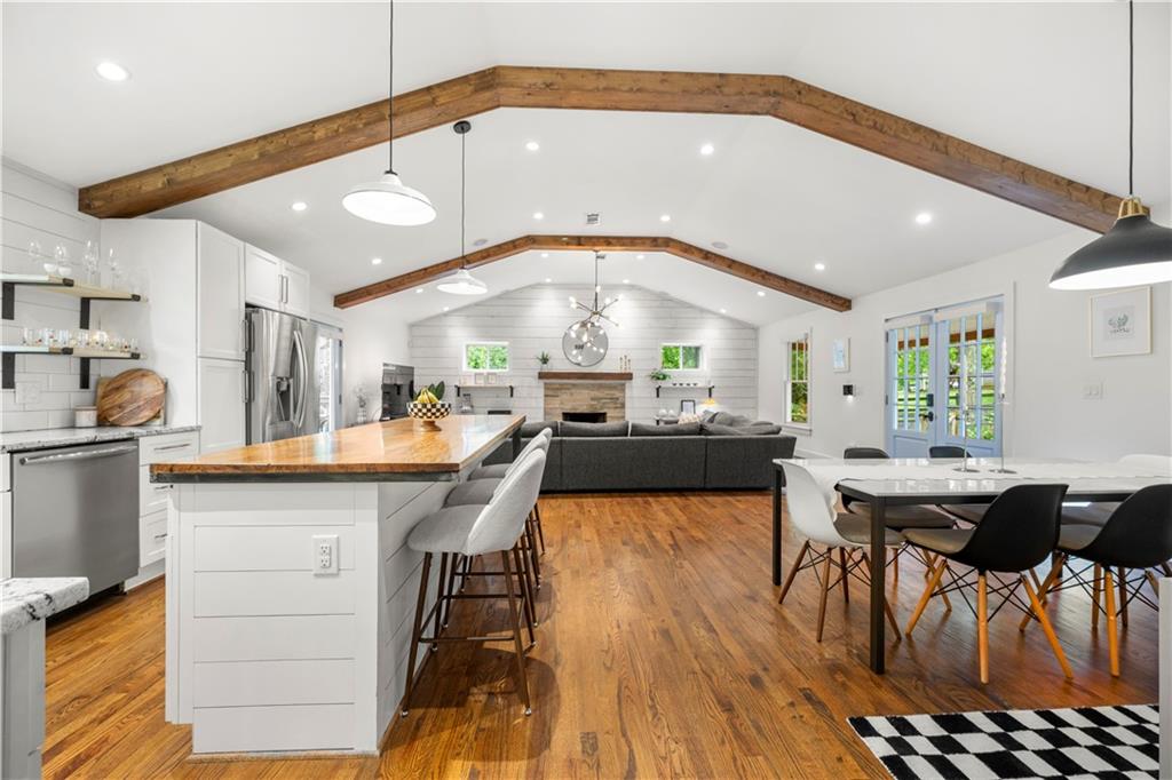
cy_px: 390
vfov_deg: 81.2
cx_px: 586
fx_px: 456
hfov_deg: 104.3
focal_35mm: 14
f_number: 6.3
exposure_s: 1/3
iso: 640
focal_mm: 14
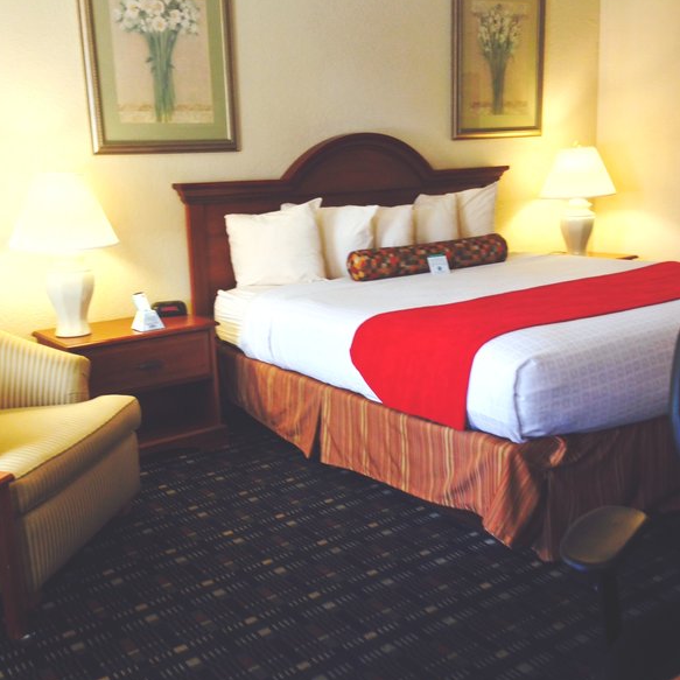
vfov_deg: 41.9
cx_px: 327
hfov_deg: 41.9
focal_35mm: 40
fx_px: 889
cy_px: 336
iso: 50
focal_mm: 4.12
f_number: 2.4
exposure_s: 1/24
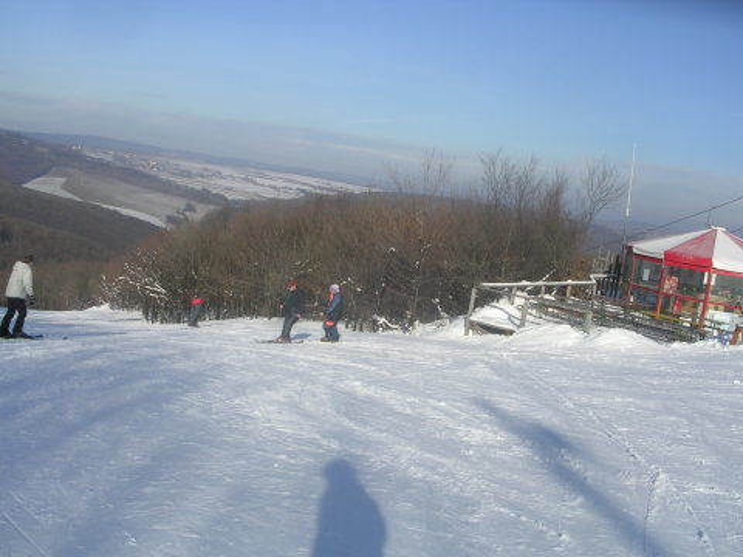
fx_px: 816
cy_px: 278
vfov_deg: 37.7
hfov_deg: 49.0
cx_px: 372
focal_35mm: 38
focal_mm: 5.8
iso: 50
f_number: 5.6
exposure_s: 1/440
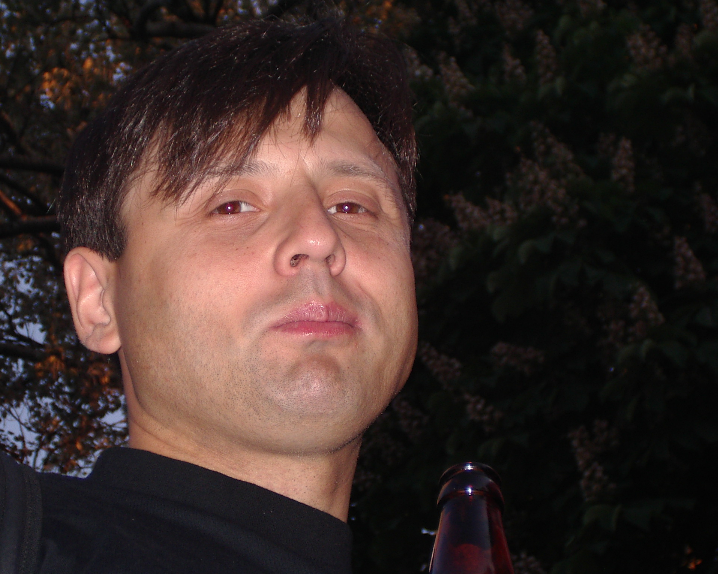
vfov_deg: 13.0
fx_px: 2529
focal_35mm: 119
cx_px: 341
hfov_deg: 16.2
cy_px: 287
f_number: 5
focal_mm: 17.4
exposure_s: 1/125
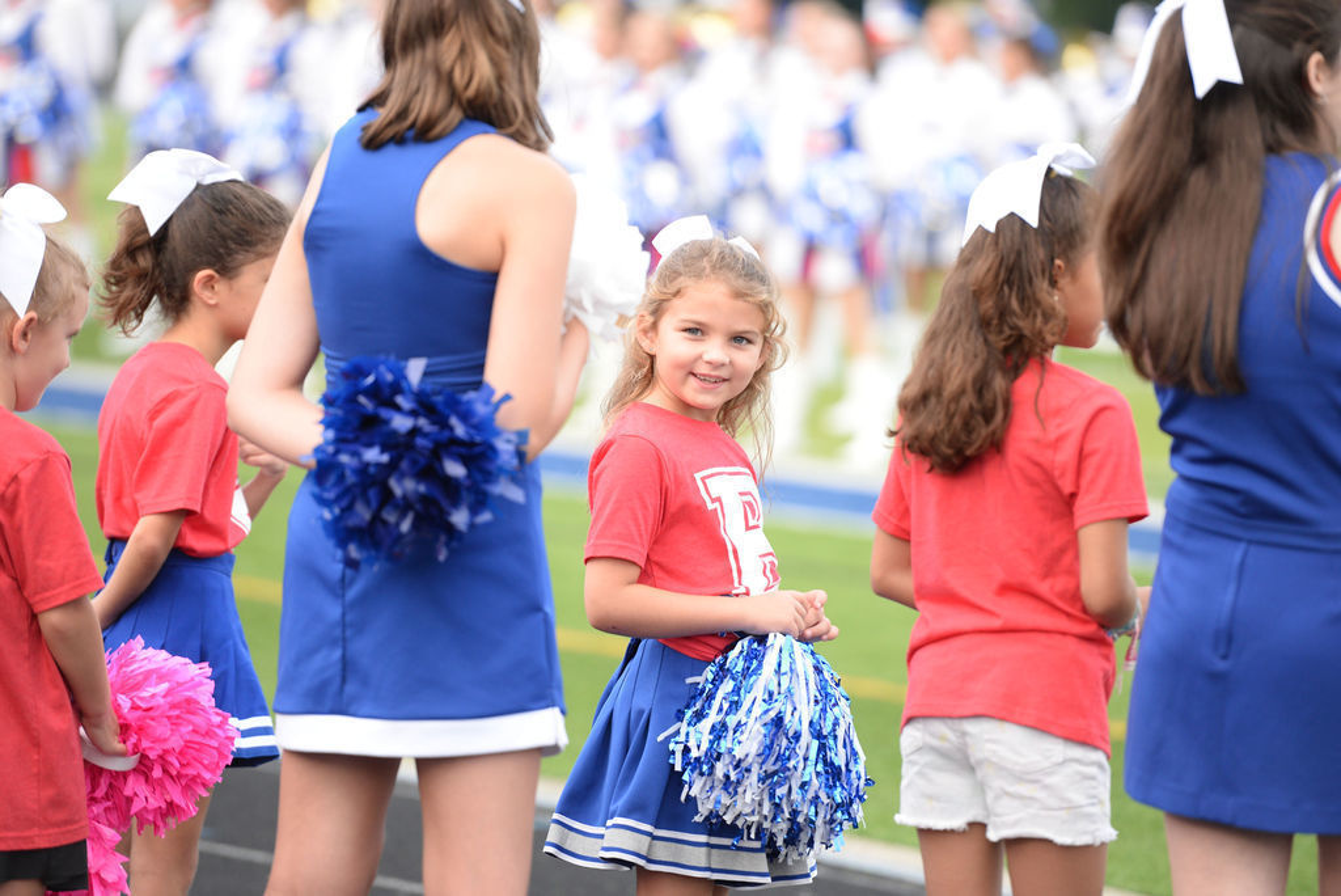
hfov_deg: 10.3
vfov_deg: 6.9
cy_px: 448
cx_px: 670
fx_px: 7454
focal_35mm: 200
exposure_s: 1/800
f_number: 5.6
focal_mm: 200
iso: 800
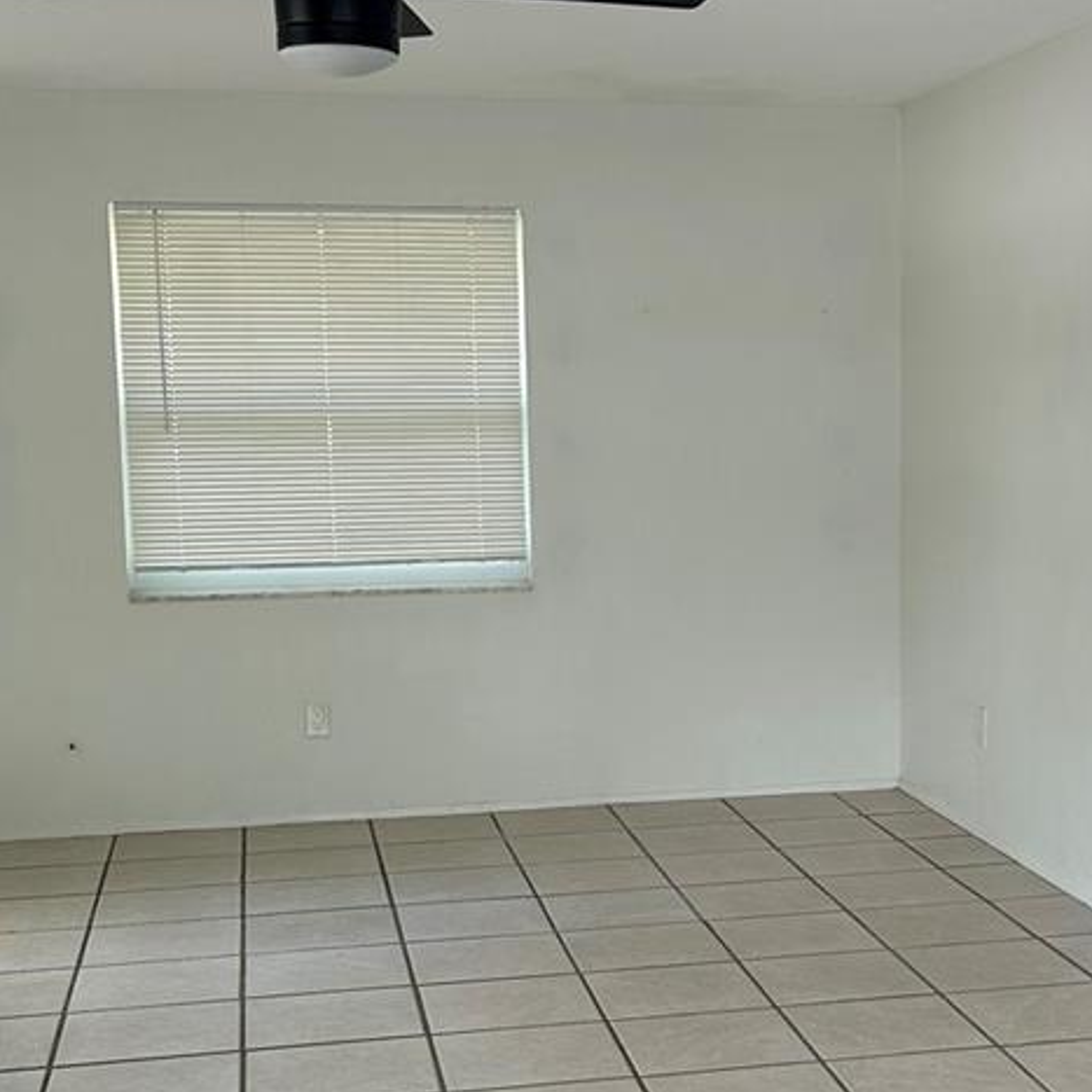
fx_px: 2106
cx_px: 748
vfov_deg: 29.0
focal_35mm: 59
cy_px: 669
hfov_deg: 28.8
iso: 80
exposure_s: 1/120
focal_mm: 5.7
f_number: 1.5
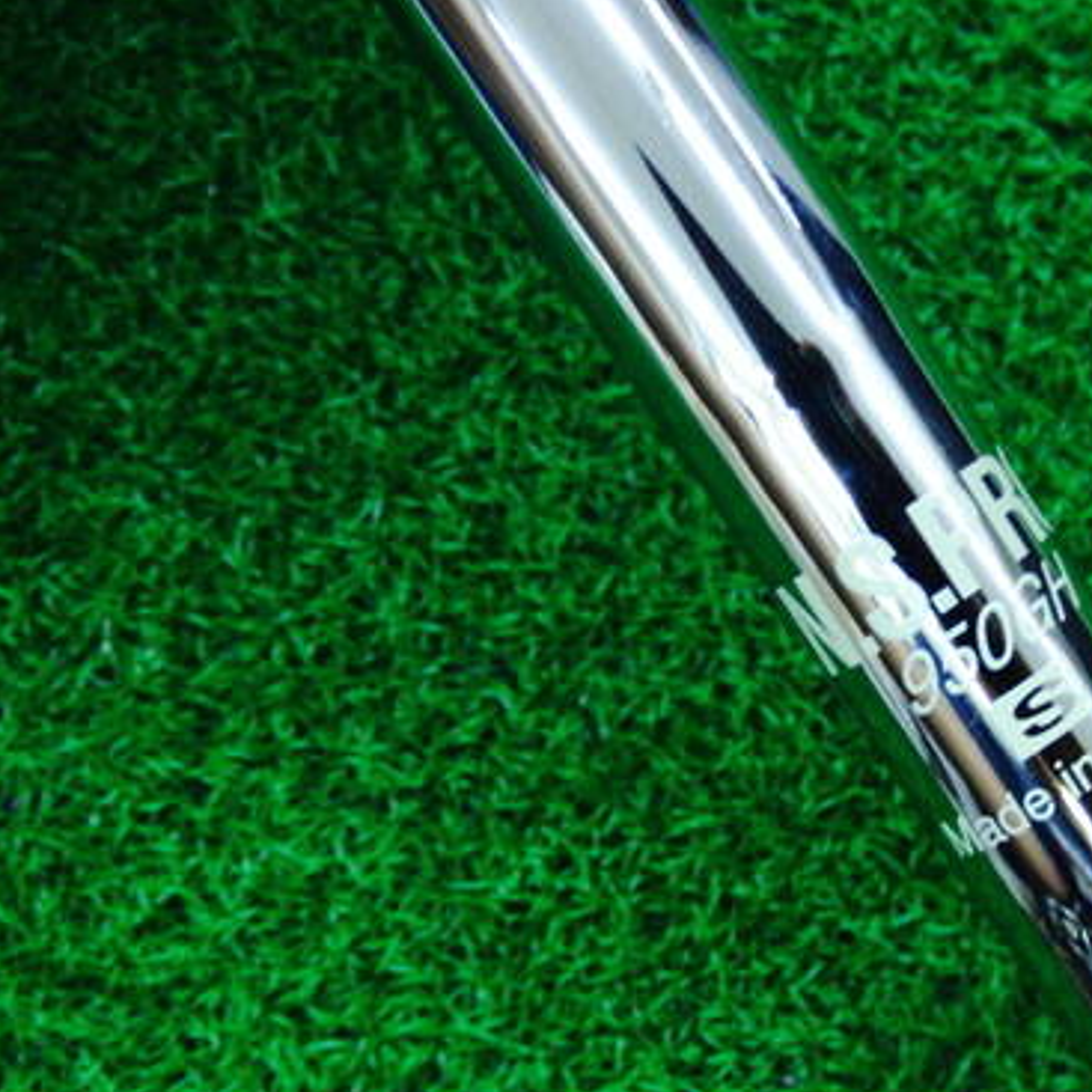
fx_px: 2034
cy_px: 637
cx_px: 946
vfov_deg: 30.0
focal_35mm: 57
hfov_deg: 29.0
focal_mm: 6.42
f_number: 3.6
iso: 400
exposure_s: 1/40
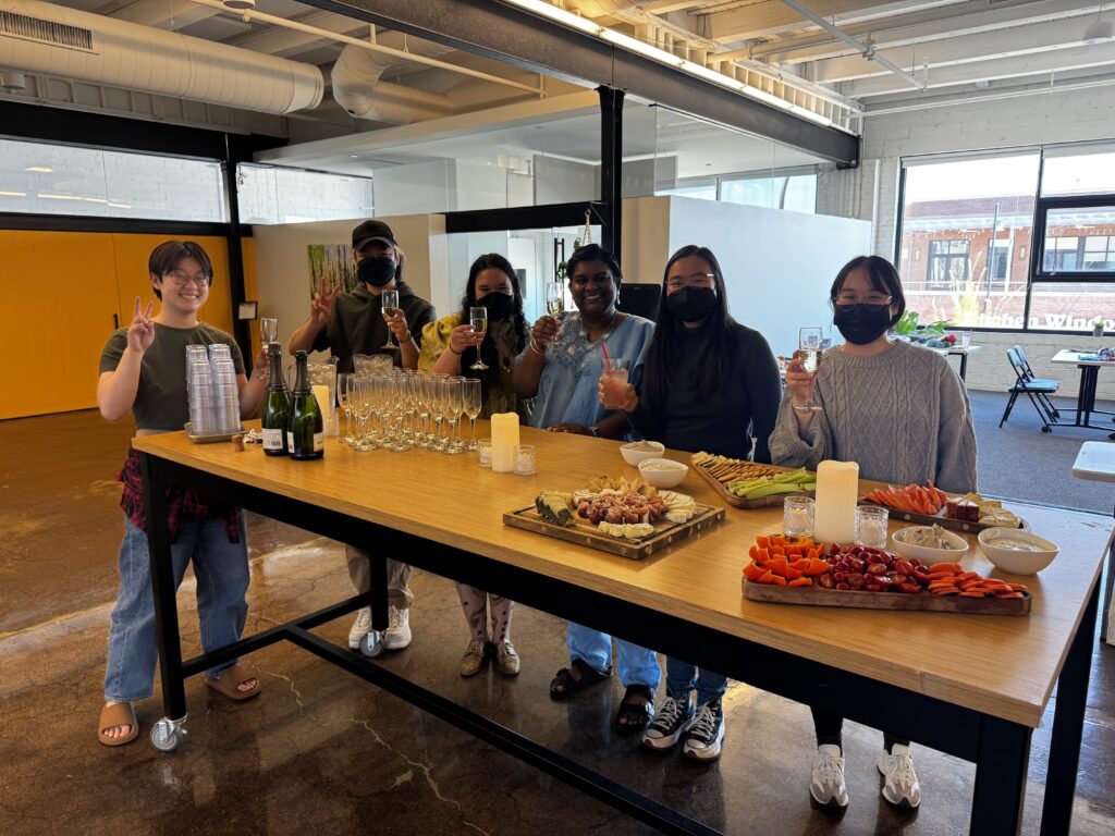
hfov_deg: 71.6
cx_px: 558
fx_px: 773
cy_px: 418
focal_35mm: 24
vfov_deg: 56.8
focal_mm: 6.76
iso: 125
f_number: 1.78
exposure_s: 1/60
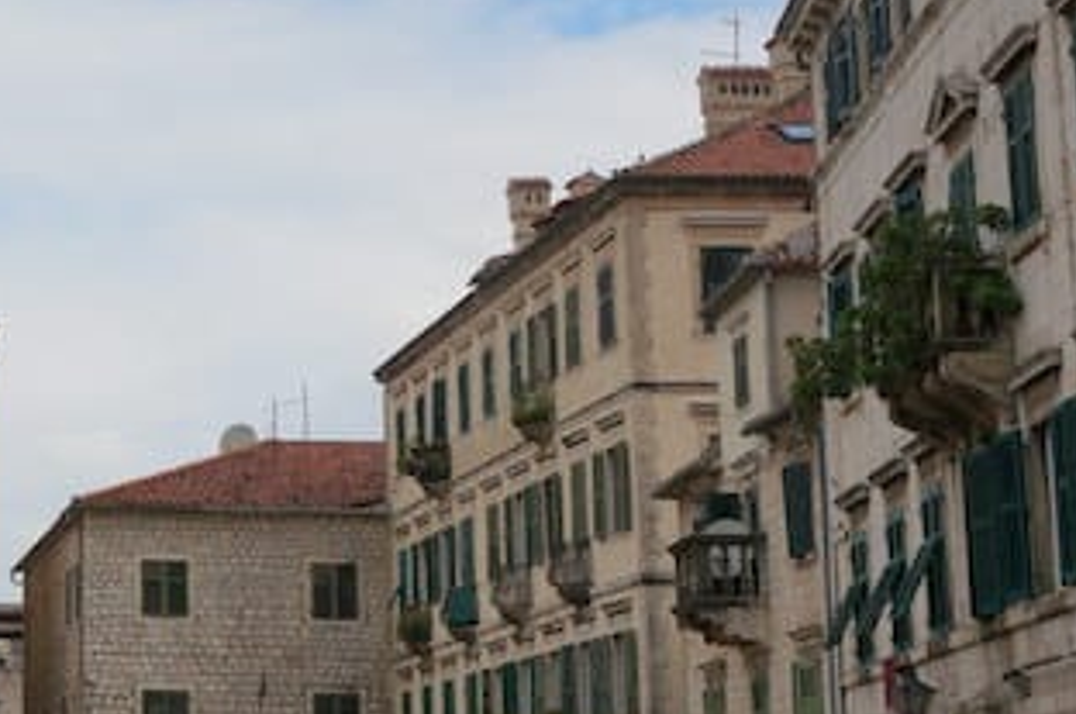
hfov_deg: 19.9
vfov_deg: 14.2
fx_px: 2873
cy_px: 290
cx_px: -210
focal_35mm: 96
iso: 100
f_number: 9
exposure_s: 1/320
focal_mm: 25
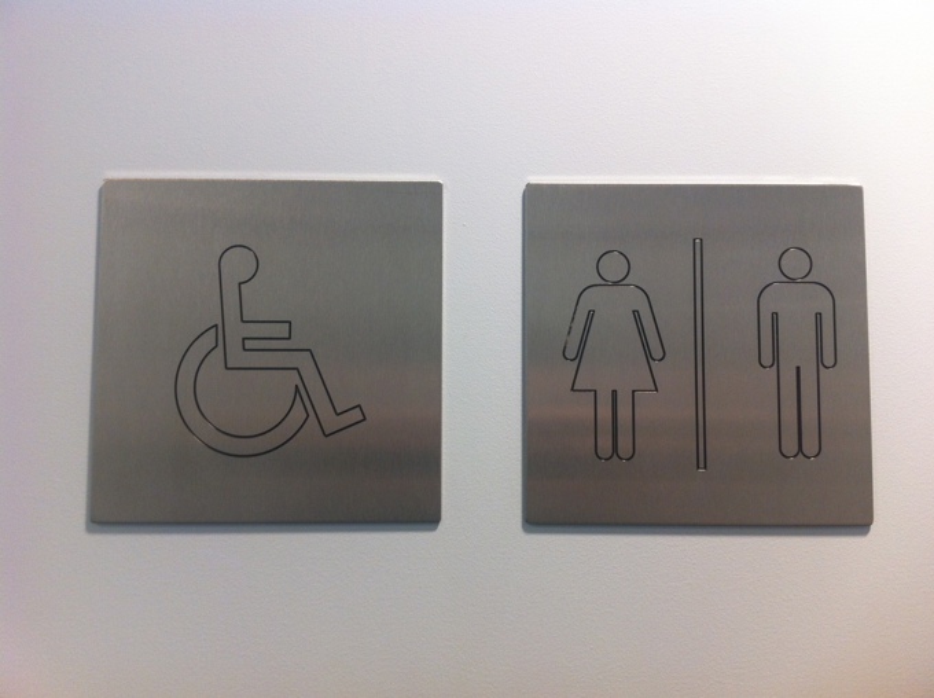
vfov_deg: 40.6
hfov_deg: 52.7
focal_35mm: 35
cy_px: 349
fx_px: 943
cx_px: 467
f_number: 2.8
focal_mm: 3.85
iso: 80
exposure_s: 1/30
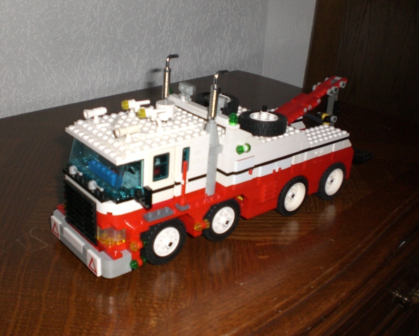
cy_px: 168
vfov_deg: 37.4
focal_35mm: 40
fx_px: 496
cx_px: 203
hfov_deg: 45.8
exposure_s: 1/60
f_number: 3.1
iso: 200
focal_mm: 6.3
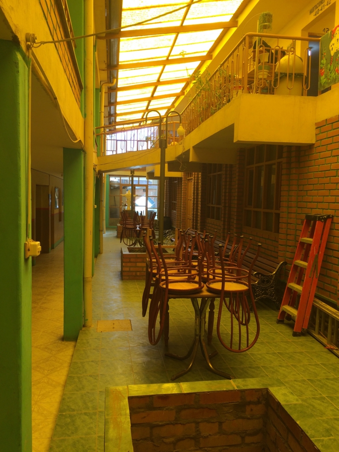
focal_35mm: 29
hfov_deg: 48.2
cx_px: 170
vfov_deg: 61.7
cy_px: 226
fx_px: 379
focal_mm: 4.15
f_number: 2.2
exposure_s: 1/120
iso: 40
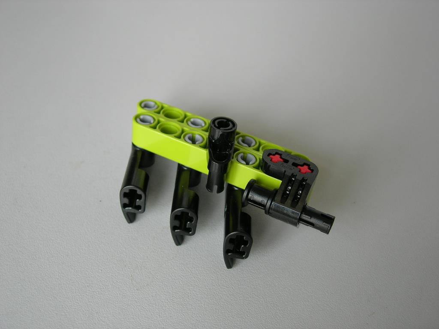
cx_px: 220
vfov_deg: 35.1
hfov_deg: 45.8
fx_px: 520
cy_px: 164
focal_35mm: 41
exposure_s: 1/41
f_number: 2.9
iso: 64
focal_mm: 8.5
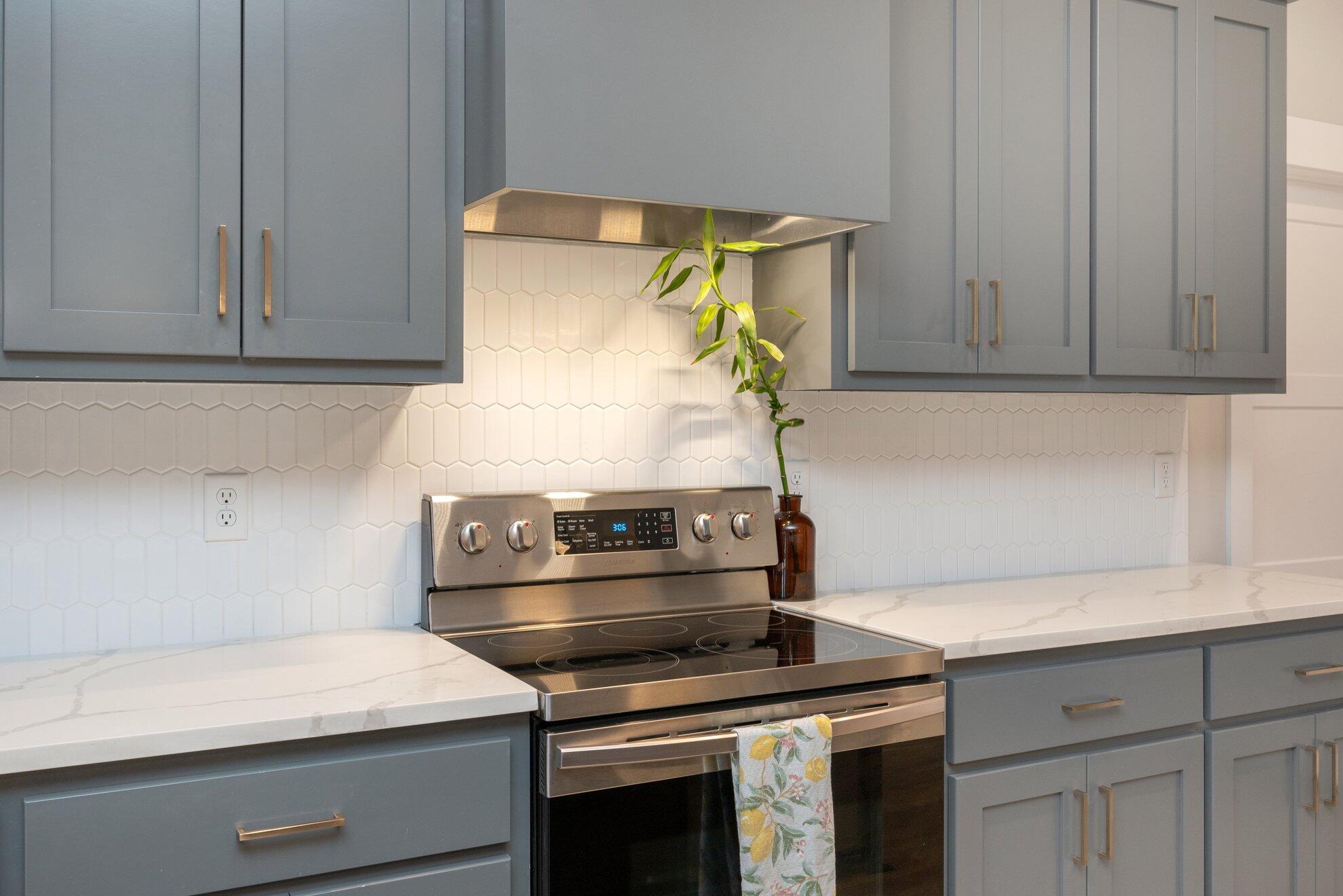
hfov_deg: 60.3
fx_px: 1156
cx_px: 673
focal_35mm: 31
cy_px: 441
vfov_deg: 42.3
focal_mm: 30
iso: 640
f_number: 9
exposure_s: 1/30
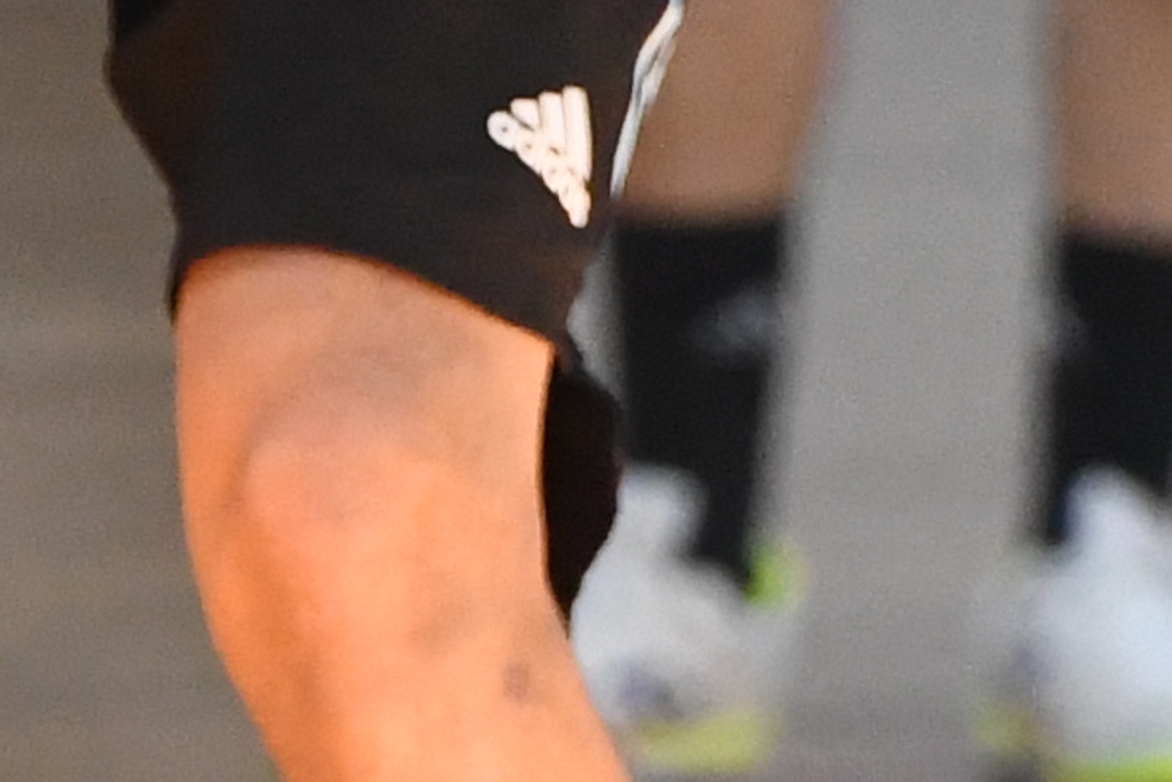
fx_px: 45063
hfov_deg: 1.5
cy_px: 183
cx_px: -801
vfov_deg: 1.0
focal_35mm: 1384
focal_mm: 122
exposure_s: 1/1000
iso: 3200
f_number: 2.8
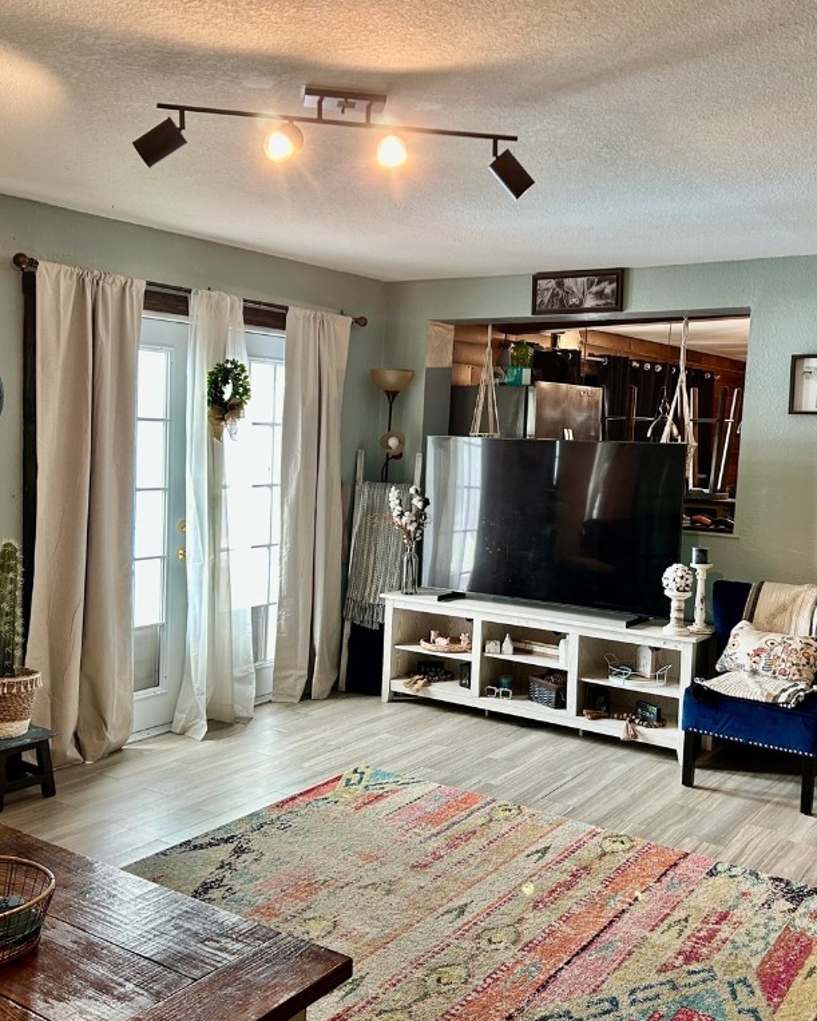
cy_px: 510
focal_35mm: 34
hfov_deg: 43.2
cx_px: 468
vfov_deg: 52.9
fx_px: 1028
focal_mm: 5.7
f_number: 1.5
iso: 100
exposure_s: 1/60
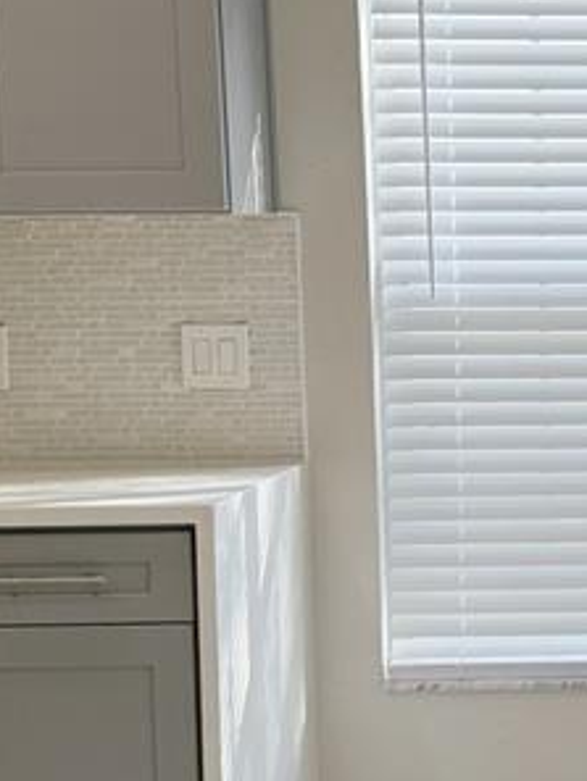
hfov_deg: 14.3
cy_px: 429
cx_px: 861
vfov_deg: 20.2
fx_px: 2192
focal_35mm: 97
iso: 64
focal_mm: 6.76
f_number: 1.78
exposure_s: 1/120
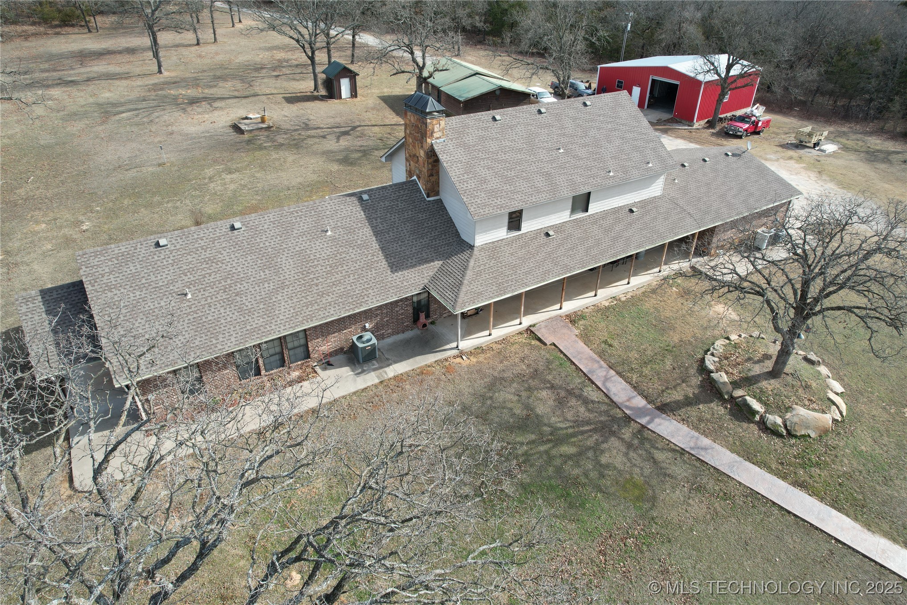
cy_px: 302
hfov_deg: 78.6
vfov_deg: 57.2
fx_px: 554
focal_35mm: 22
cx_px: 454
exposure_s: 1/725
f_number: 2.8
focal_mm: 8.38
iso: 100
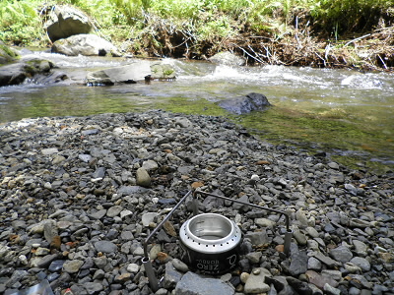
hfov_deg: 65.3
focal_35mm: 27
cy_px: 148
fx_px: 307
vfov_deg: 51.4
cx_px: 197
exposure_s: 1/160
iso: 64
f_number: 3.2
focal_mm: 4.9
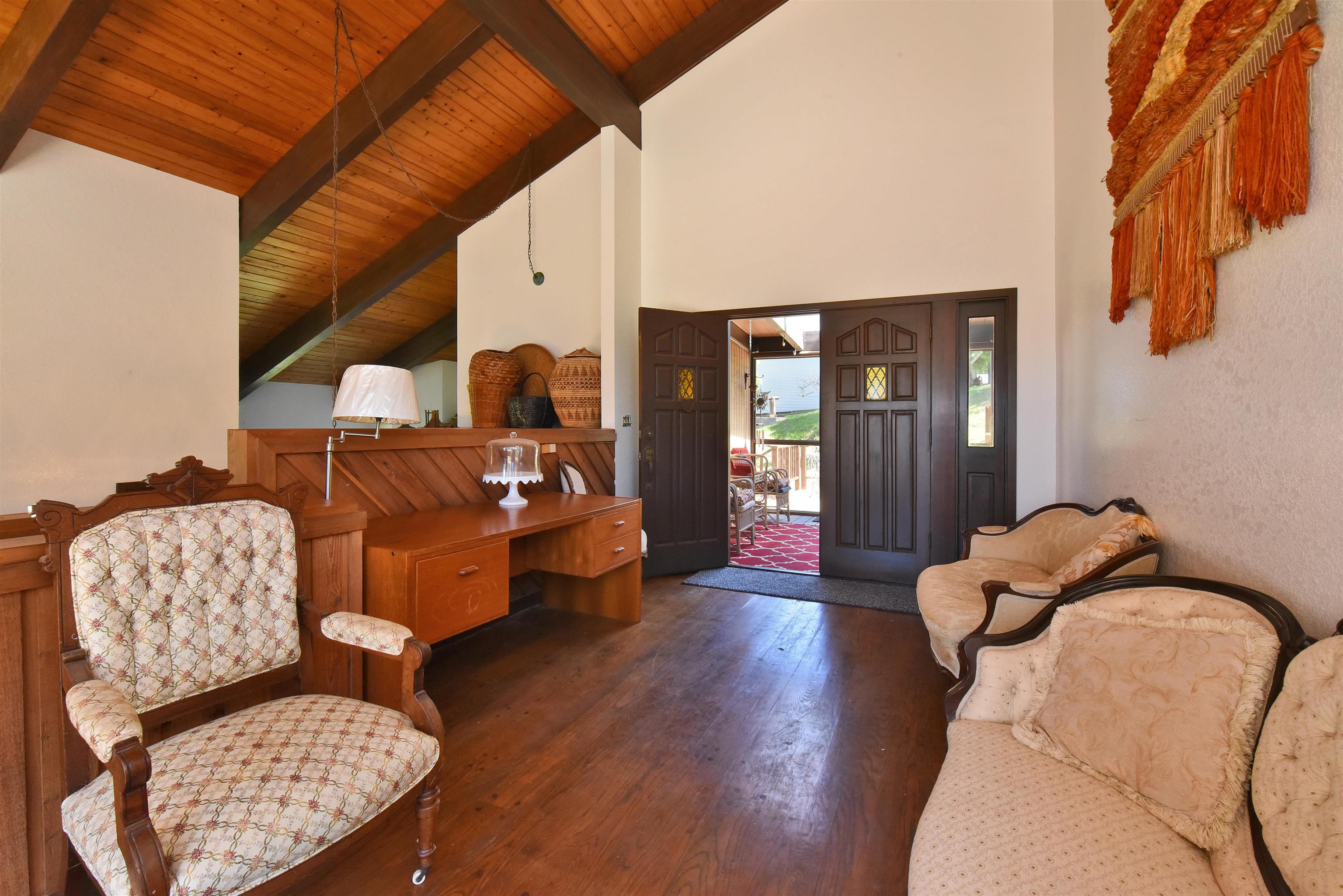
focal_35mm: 15
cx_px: 672
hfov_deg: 100.4
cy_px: 448
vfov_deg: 77.4
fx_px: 560
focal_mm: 15
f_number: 16
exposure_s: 1/60
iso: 5600
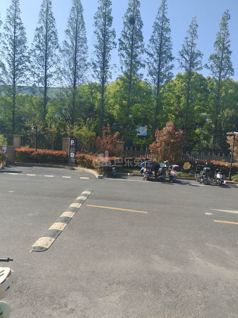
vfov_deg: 65.3
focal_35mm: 27
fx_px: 248
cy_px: 159
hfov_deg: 51.3
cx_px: 119
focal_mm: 5.52
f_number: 1.95
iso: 50
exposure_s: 1/1600
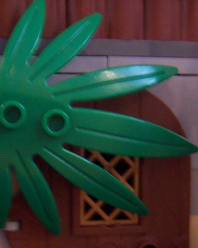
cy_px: 241
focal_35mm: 106
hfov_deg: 14.5
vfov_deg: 17.7
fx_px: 777
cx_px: 84
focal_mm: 5.6
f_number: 2.8
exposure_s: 1/8
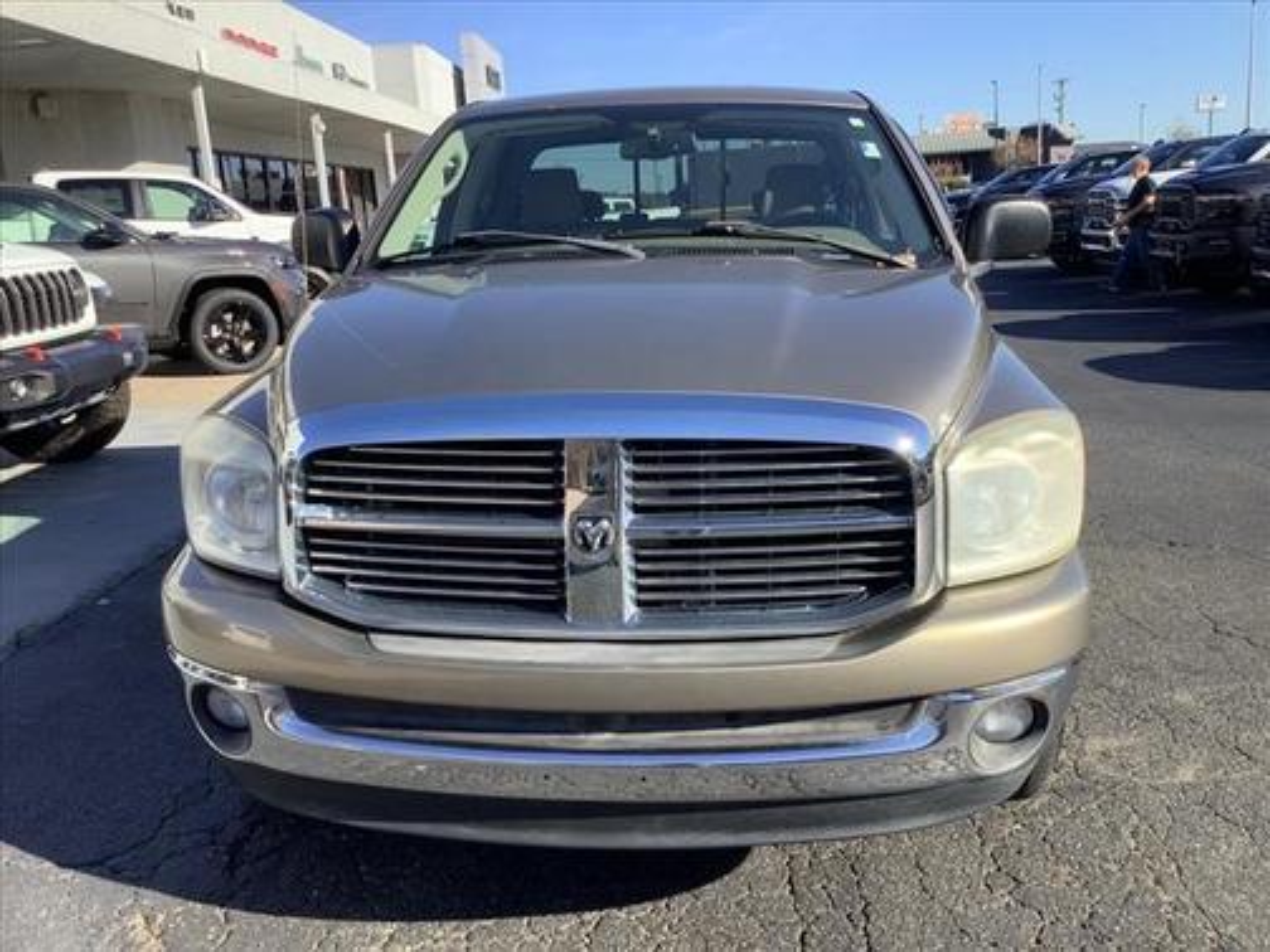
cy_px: 476
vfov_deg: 45.4
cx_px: 635
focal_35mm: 31
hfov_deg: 58.4
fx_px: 1137
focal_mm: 3.3
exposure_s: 1/512
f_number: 2.4
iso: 25
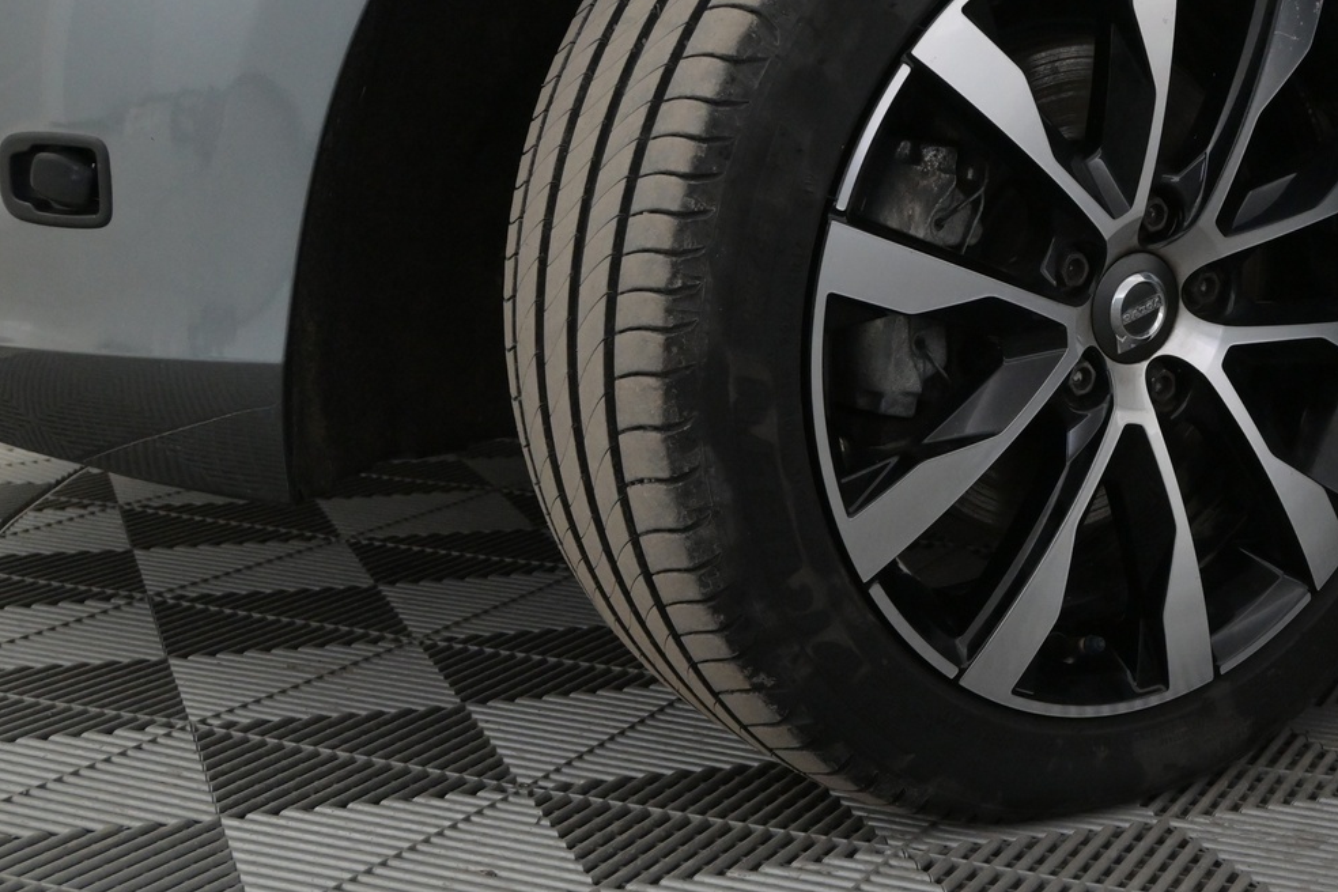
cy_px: 277
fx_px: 2112
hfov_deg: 34.3
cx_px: 1033
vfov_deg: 23.7
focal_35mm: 57
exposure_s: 1/125
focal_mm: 23
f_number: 5.6
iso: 2500
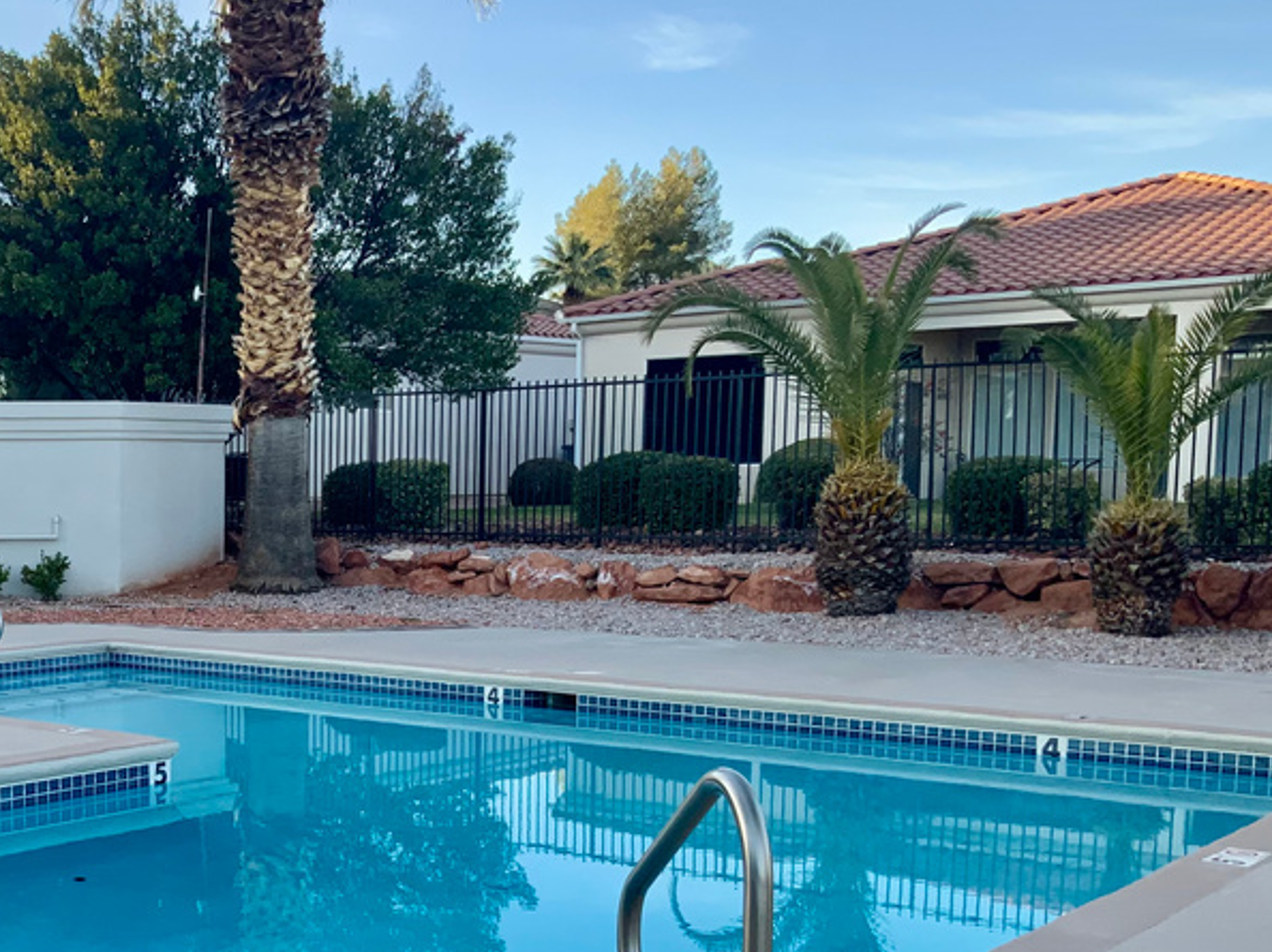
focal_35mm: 50
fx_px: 1837
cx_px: 182
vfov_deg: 28.7
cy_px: 710
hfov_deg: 36.3
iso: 16
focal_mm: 3
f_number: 1.8
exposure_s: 1/264
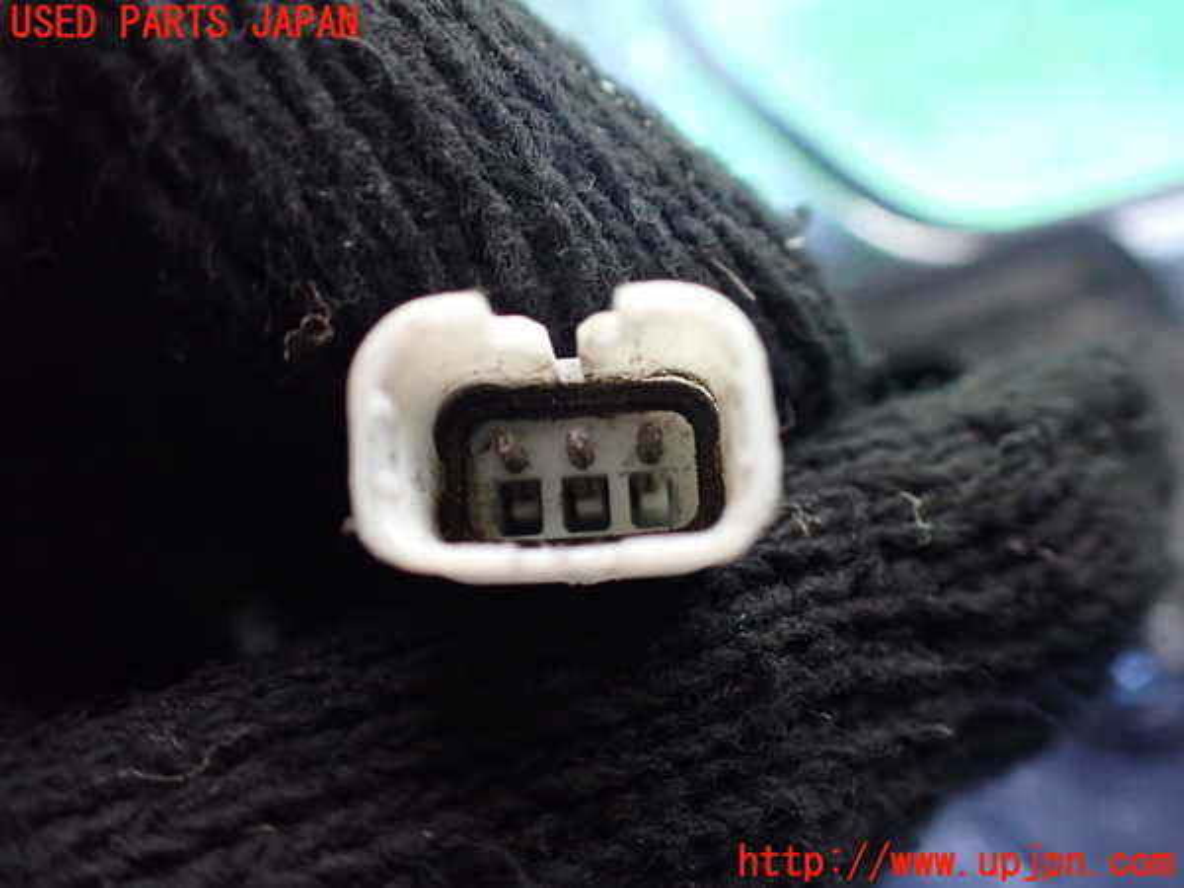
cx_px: 592
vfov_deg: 46.8
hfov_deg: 60.0
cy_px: 444
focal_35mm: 30
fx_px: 1026
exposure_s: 1/30
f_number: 2.3
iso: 1000
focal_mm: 5.4
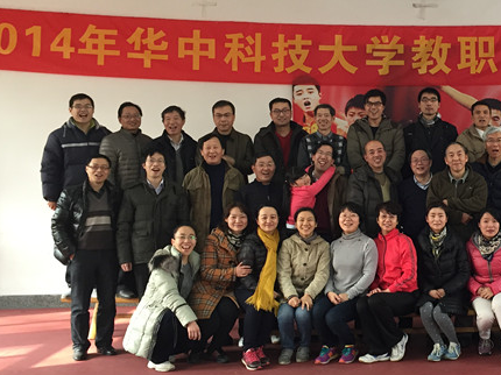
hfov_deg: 34.0
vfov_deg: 27.0
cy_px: 171
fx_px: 781
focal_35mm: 54
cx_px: 432
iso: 64
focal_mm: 4.15
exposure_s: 1/30
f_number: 2.2
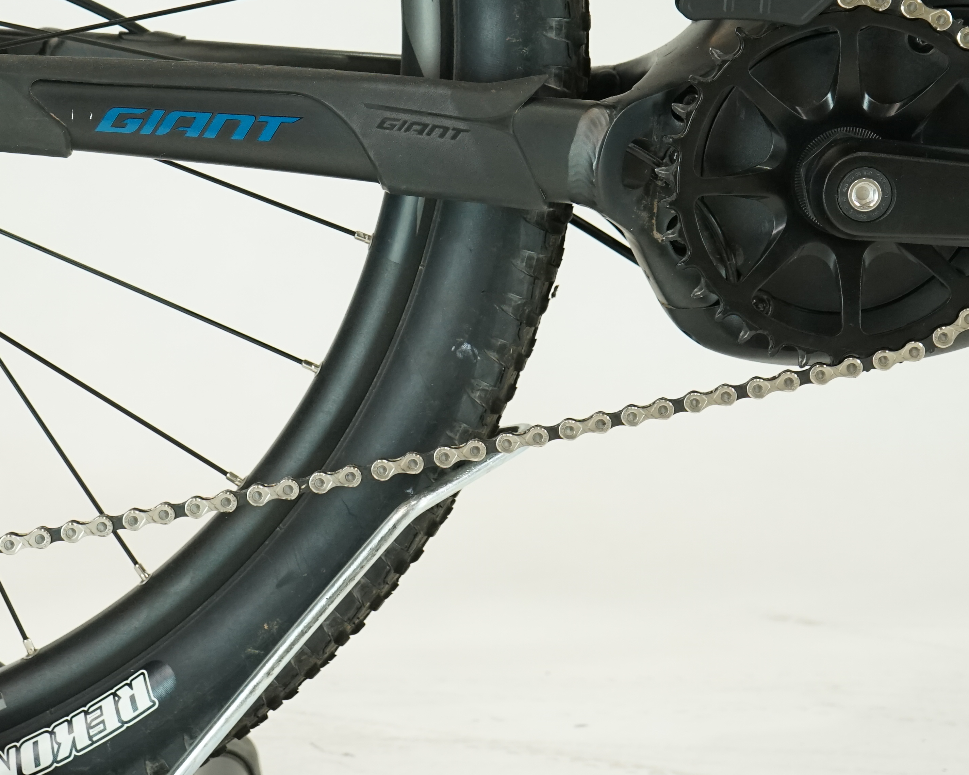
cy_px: 119
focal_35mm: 87
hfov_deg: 22.0
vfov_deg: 17.5
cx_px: 398
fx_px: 2495
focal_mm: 44
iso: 1600
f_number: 5.6
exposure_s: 1/200
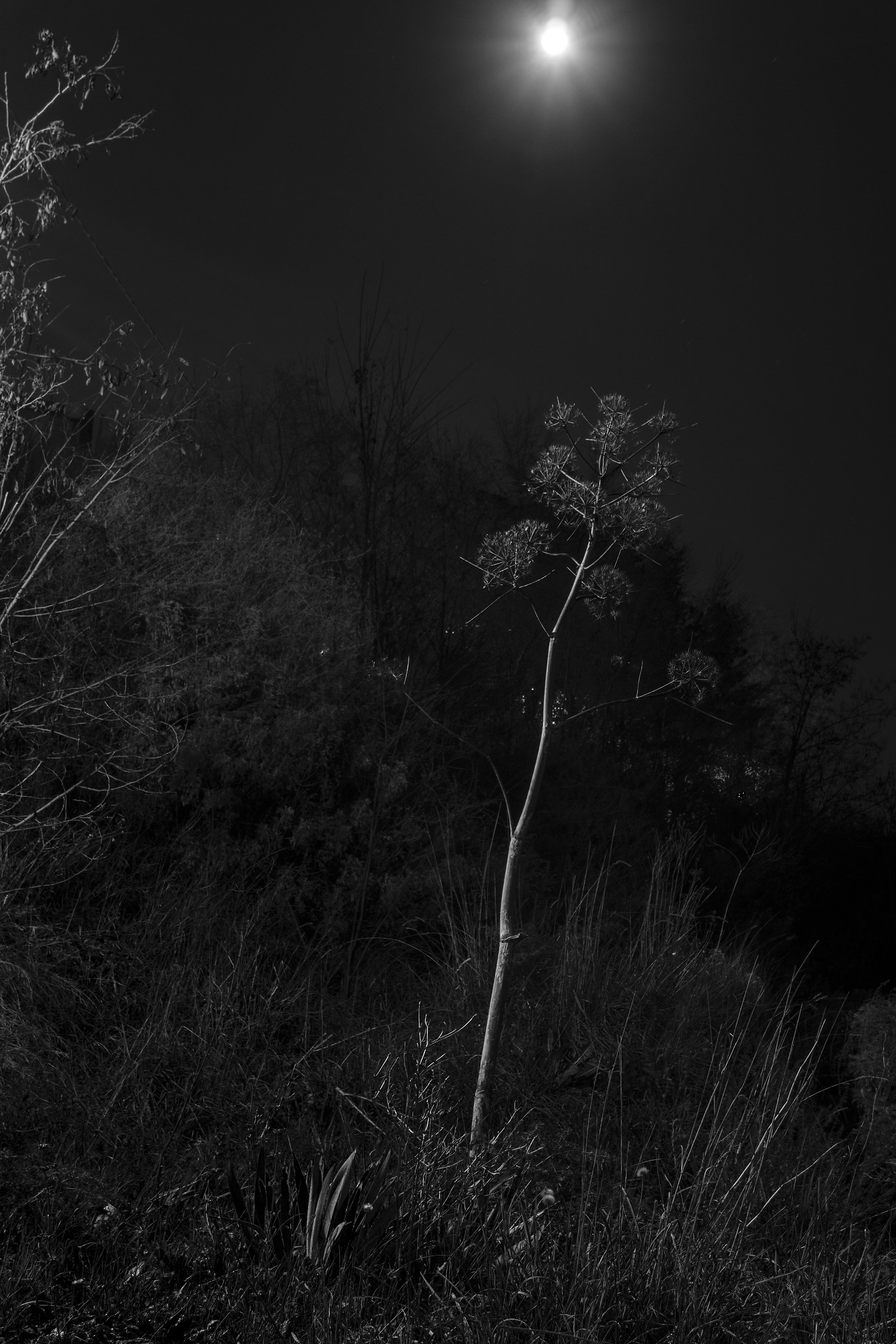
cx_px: 448
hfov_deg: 28.1
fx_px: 1792
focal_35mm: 48
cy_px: 672
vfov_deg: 41.1
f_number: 11
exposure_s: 30
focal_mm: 32
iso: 125
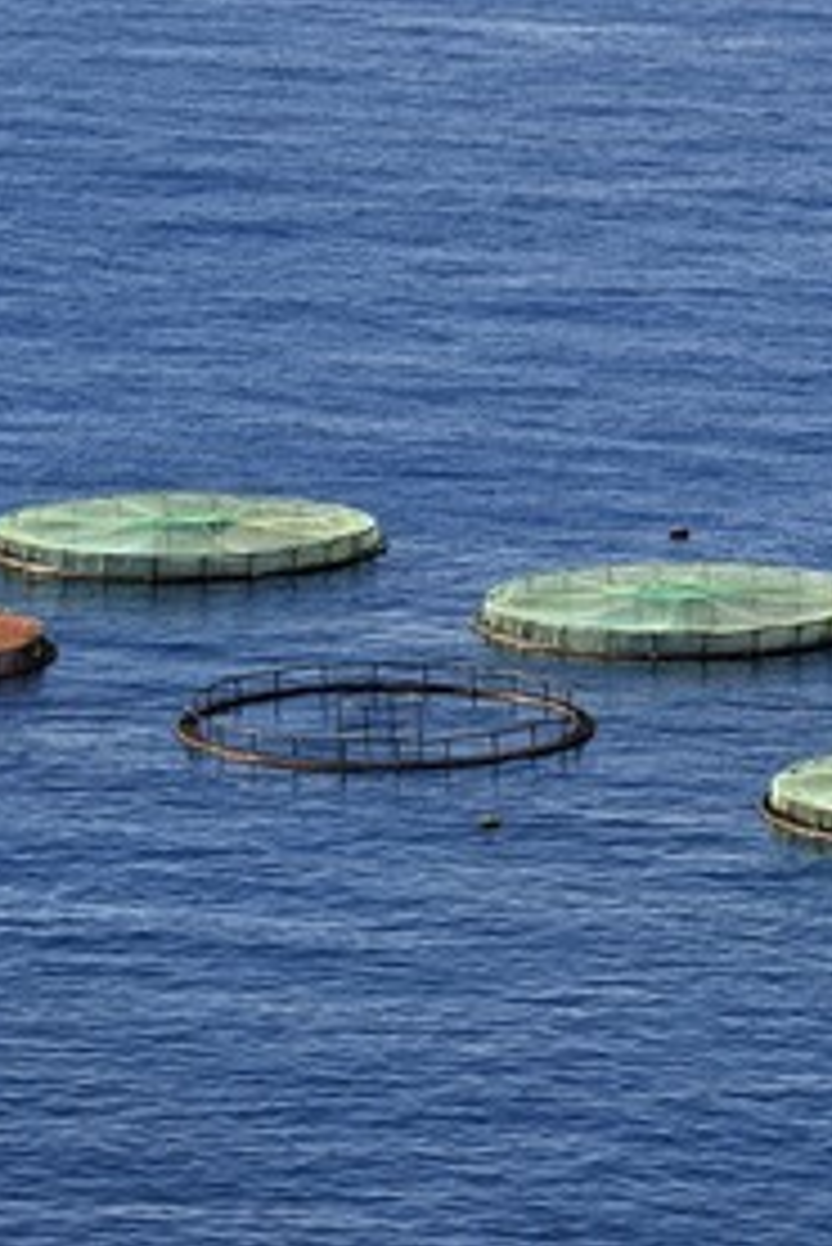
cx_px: 679
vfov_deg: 6.8
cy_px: 625
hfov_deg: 4.5
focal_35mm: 303
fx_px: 10490
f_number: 13
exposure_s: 1/250
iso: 200
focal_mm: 200
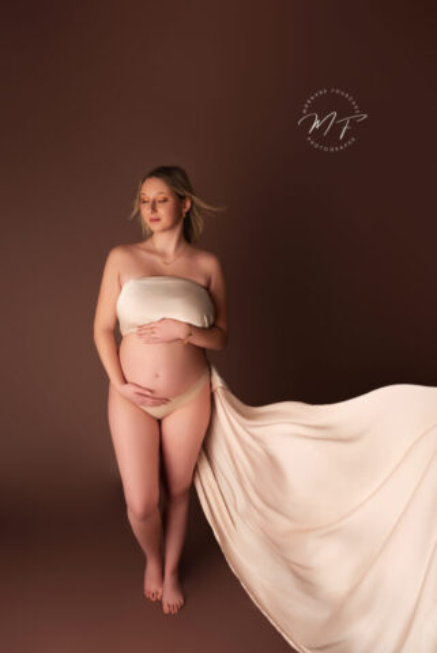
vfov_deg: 54.4
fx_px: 636
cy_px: 326
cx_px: 218
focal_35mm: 35
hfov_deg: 37.9
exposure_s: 1/160
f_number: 4
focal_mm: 35
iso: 100
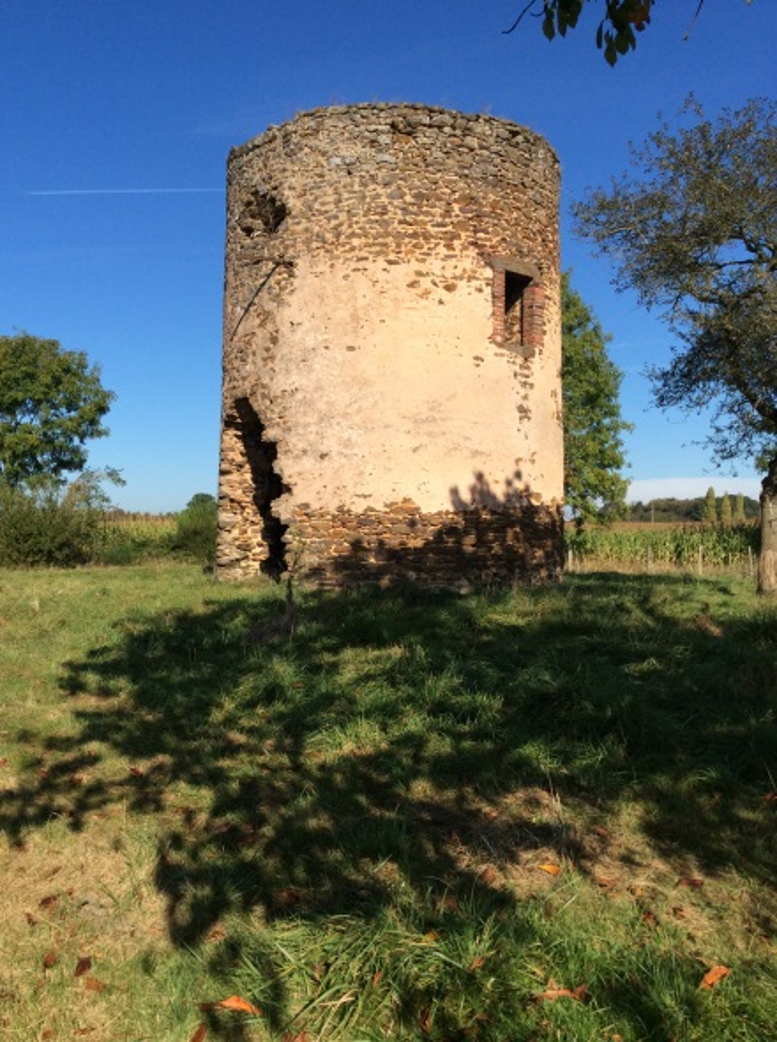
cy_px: 521
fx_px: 991
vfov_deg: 55.4
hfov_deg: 42.8
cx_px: 388
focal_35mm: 33
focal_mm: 3.3
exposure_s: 1/1506
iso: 32
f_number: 2.4
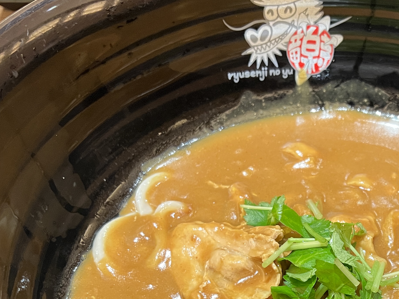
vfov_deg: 24.6
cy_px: 289
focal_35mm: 57
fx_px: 657
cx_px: 327
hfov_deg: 32.7
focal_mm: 5.7
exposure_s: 1/60
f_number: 1.5
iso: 250
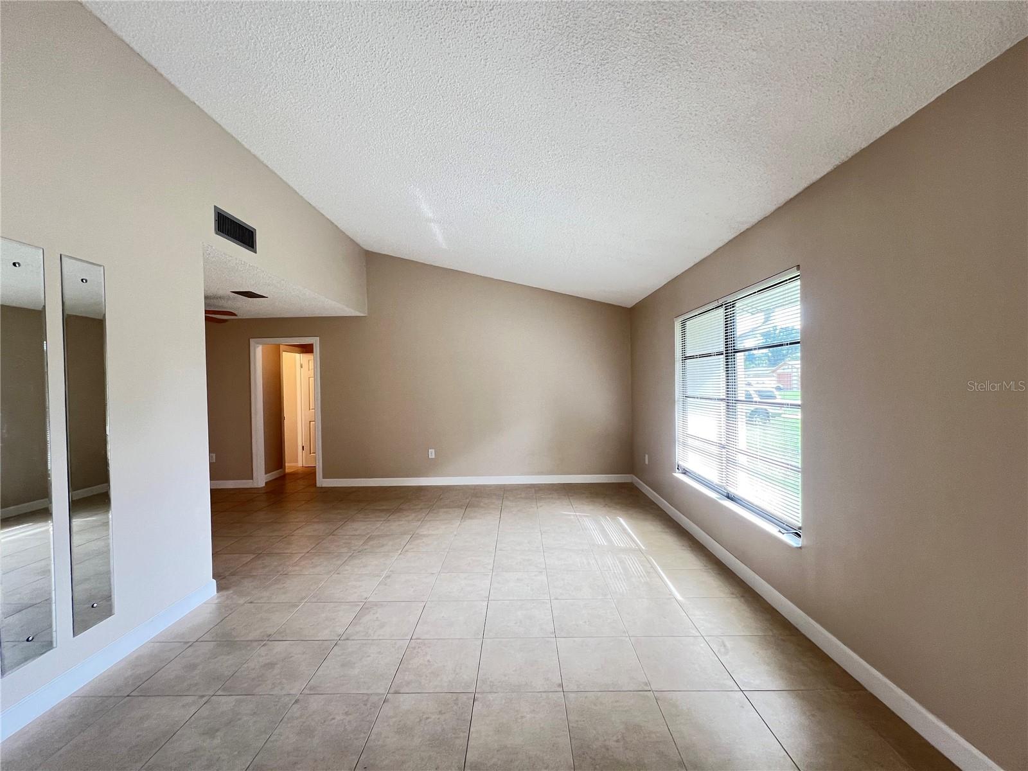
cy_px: 386
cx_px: 514
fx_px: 386
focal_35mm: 13
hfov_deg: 106.2
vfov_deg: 89.9
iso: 160
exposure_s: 1/60
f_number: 1.8
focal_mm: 1.57
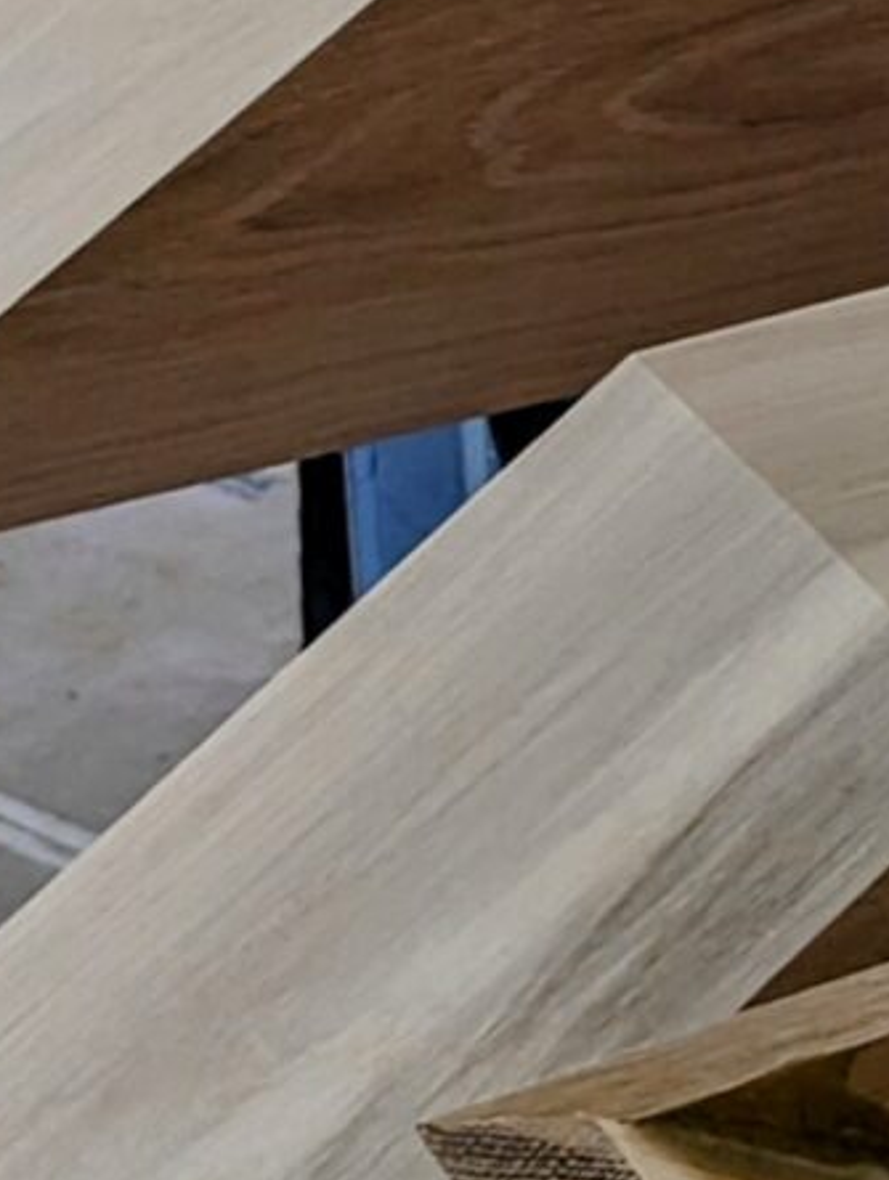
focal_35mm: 138
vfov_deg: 14.0
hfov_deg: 10.4
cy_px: -85
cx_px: 1292
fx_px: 4714
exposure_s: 1/120
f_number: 1.85
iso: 48
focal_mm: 6.81
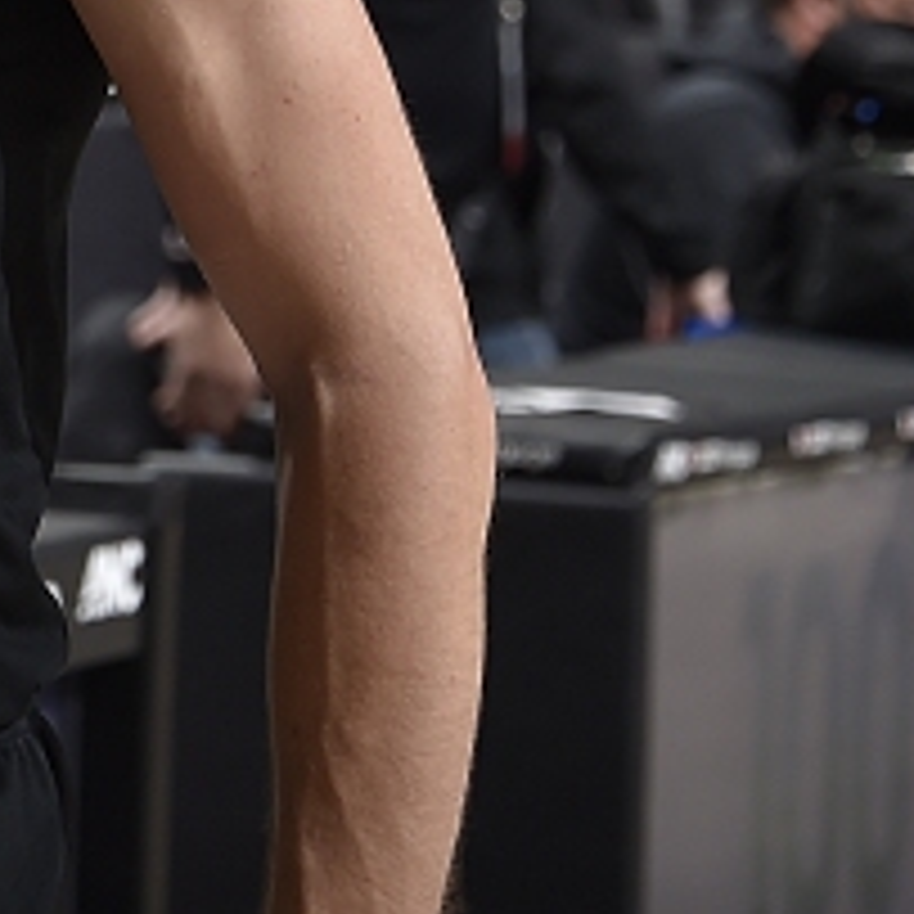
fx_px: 14847
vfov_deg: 3.5
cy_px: -387
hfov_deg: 3.5
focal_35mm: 497
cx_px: -504
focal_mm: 116
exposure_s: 1/400
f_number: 6.3
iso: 320
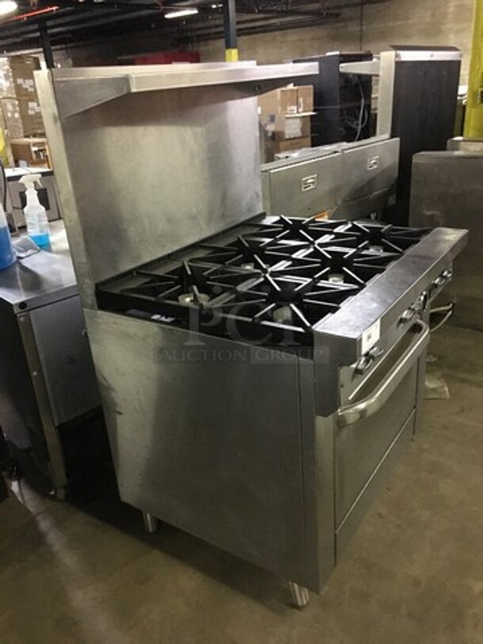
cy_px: 322
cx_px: 242
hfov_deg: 48.2
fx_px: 539
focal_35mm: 29
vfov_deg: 61.7
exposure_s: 1/4
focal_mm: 4.15
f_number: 2.2
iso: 100
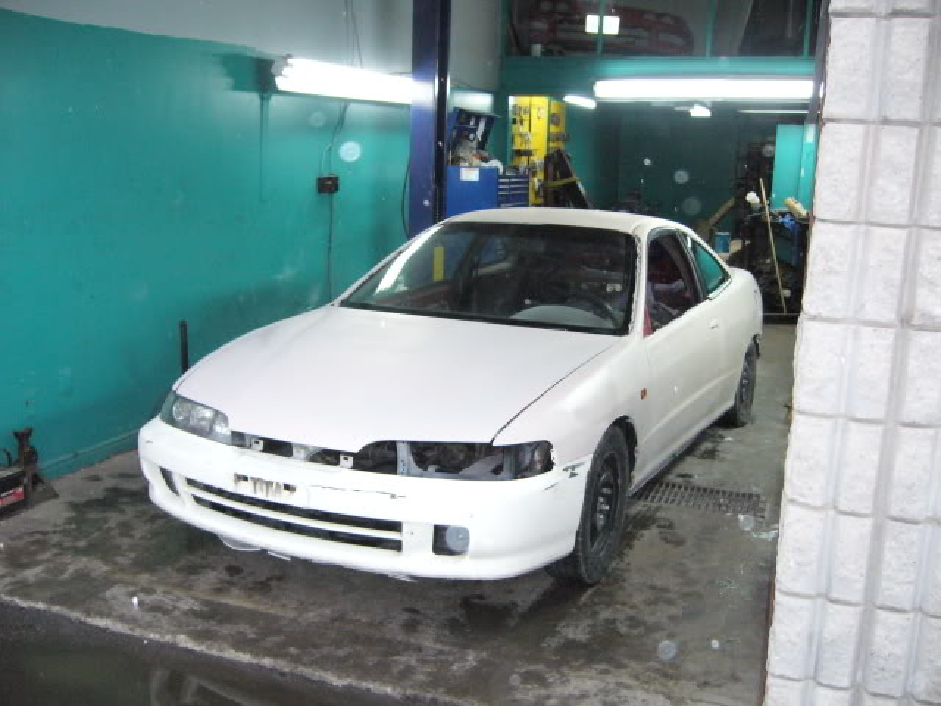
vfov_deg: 40.7
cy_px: 353
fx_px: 951
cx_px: 470
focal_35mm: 35
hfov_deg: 52.6
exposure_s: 1/30
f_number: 2.8
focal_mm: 5.8
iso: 320
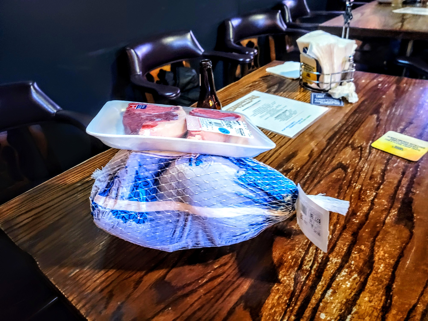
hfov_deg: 71.6
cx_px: 214
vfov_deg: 56.8
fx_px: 297
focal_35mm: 24
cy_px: 160
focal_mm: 6.7
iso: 800
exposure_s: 1/24
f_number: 1.8
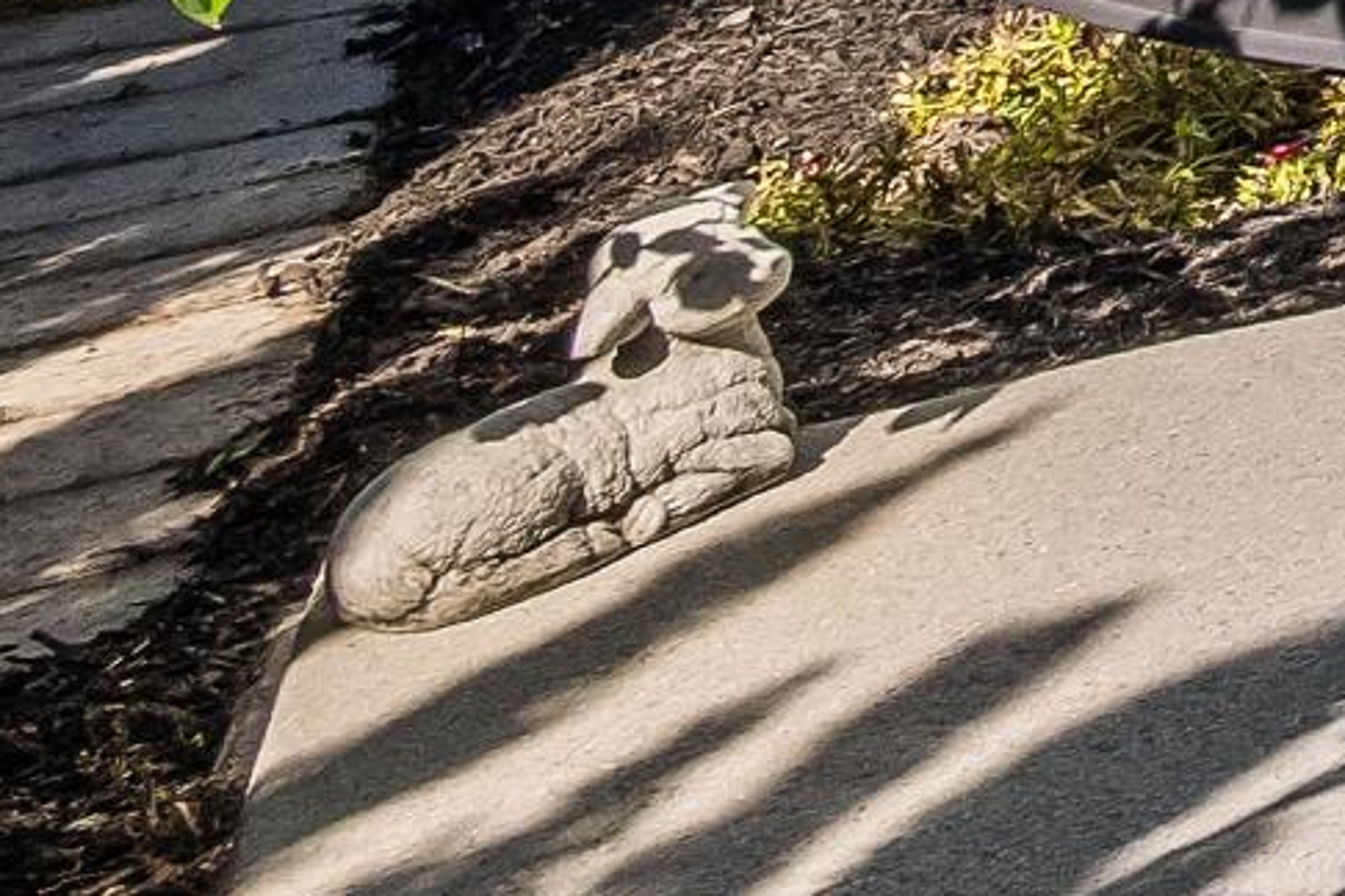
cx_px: 4099
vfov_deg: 10.3
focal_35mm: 111
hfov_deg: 11.1
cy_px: -1391
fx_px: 4147
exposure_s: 1/400
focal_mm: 12
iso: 200
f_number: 10
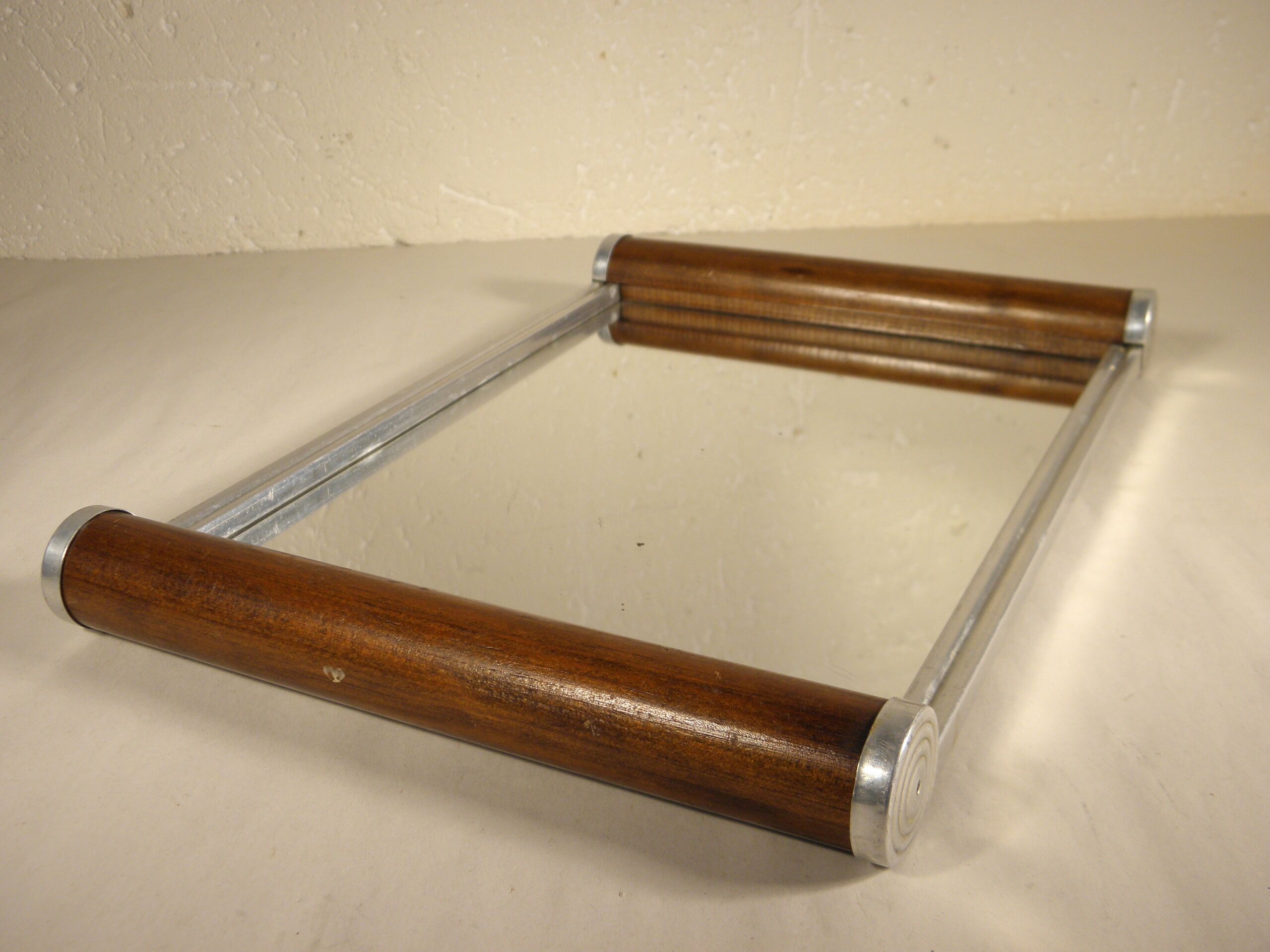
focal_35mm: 36
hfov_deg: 51.4
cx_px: 635
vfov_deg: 39.7
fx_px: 1321
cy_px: 476
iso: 100
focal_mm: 6.4
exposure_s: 1/80
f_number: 3.7
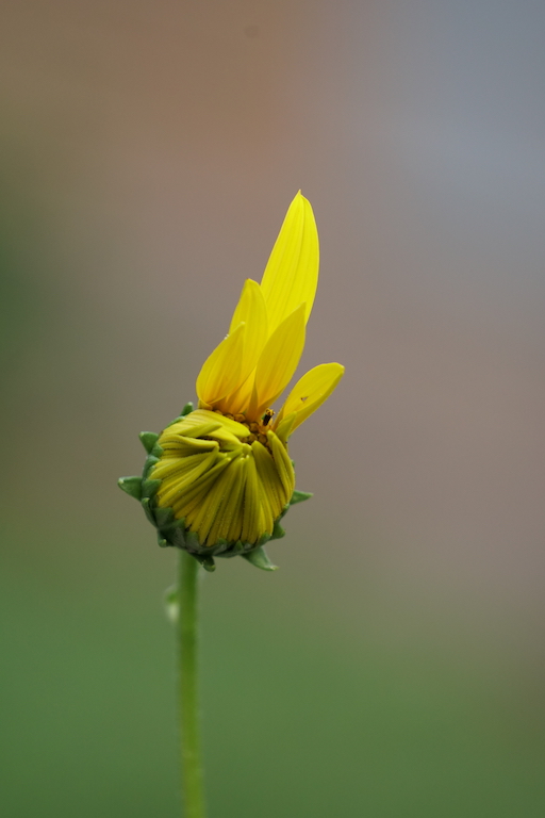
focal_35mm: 315
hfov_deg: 4.4
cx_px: 272
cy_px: 409
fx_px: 7153
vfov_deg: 6.5
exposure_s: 1/400
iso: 640
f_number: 6.3
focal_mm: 210
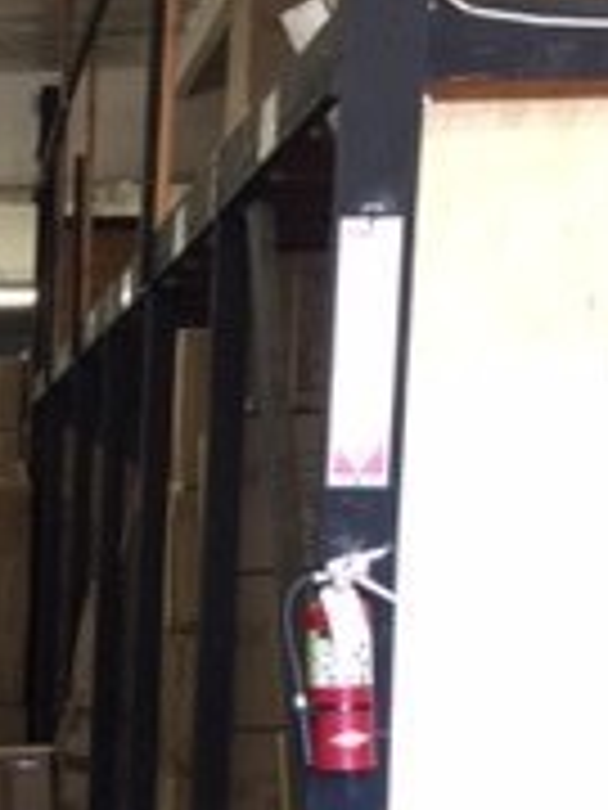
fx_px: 2412
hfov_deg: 13.3
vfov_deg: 18.4
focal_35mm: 103
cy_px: 886
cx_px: -378
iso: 32
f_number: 2.2
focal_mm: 4.15
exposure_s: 1/15
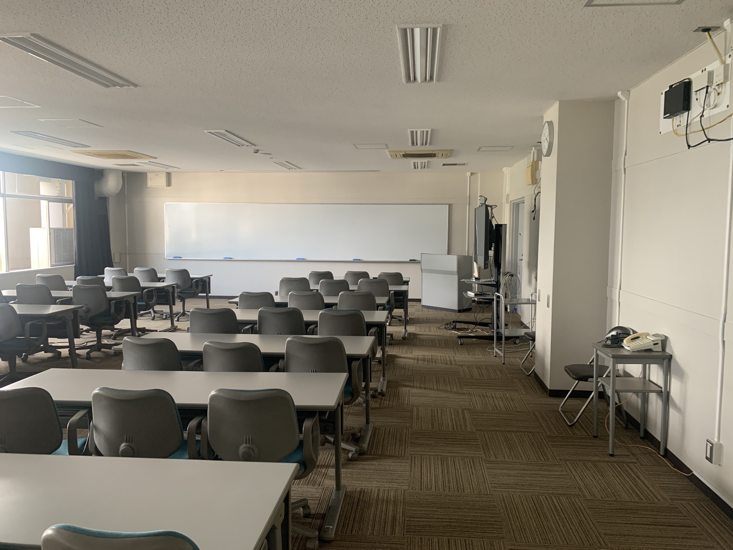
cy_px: 275
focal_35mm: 26
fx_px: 551
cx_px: 366
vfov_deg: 53.1
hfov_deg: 67.3
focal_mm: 4.25
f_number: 1.8
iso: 160
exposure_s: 1/60
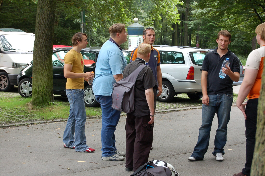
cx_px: 132
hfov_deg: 24.7
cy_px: 88
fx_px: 606
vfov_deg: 16.5
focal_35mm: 82
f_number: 5.6
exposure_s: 1/60
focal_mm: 55
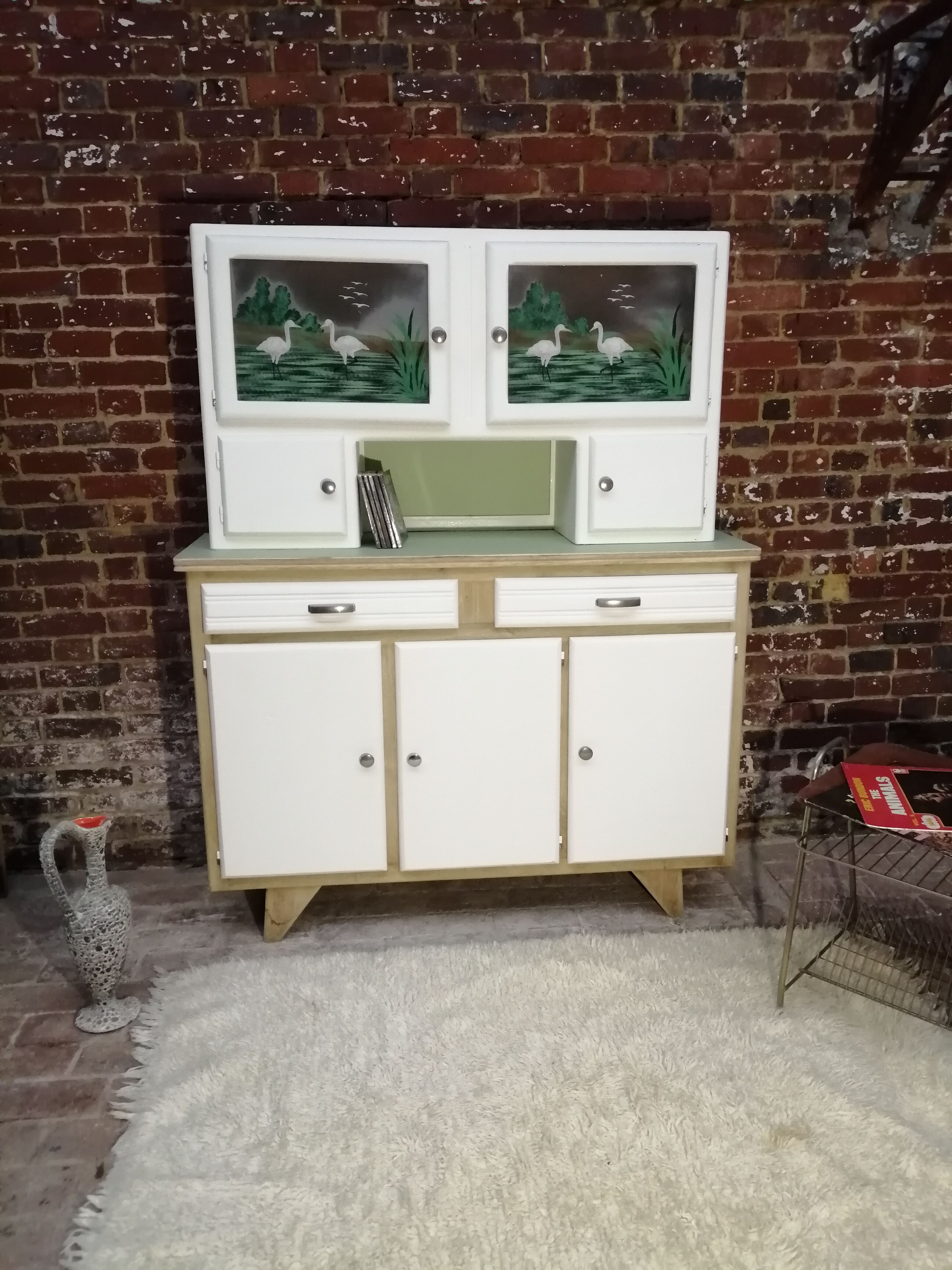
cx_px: 476
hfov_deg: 53.1
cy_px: 635
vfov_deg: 67.3
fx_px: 953
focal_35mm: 26
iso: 400
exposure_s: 1/100
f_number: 1.8
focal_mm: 3.62
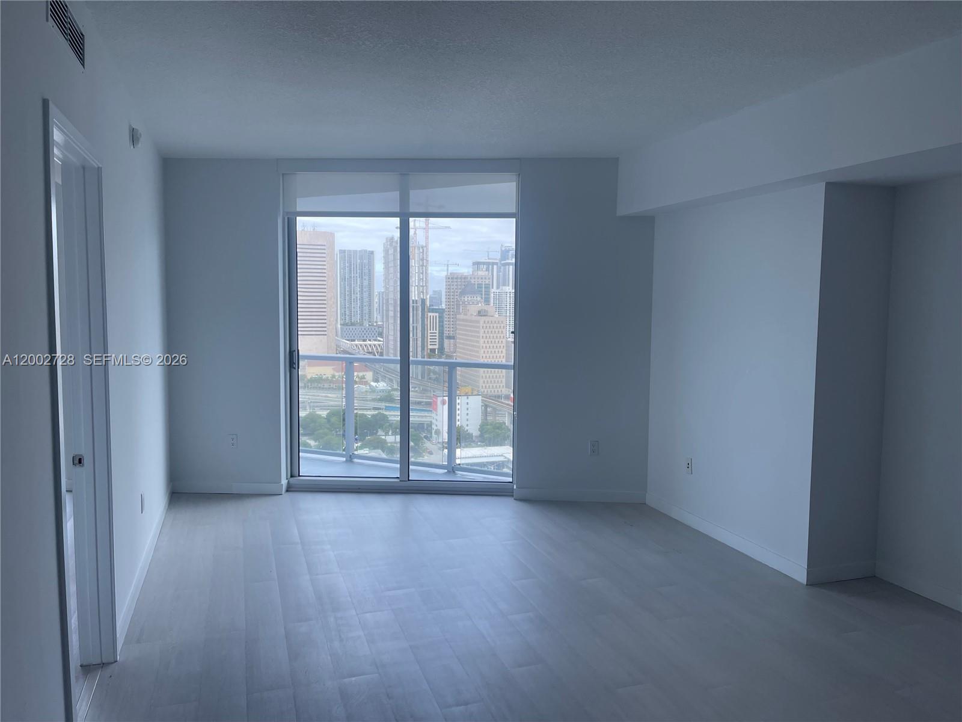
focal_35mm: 26
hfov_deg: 67.3
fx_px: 723
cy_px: 361
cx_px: 481
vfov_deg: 53.1
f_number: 1.6
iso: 40
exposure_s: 1/501
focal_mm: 5.1
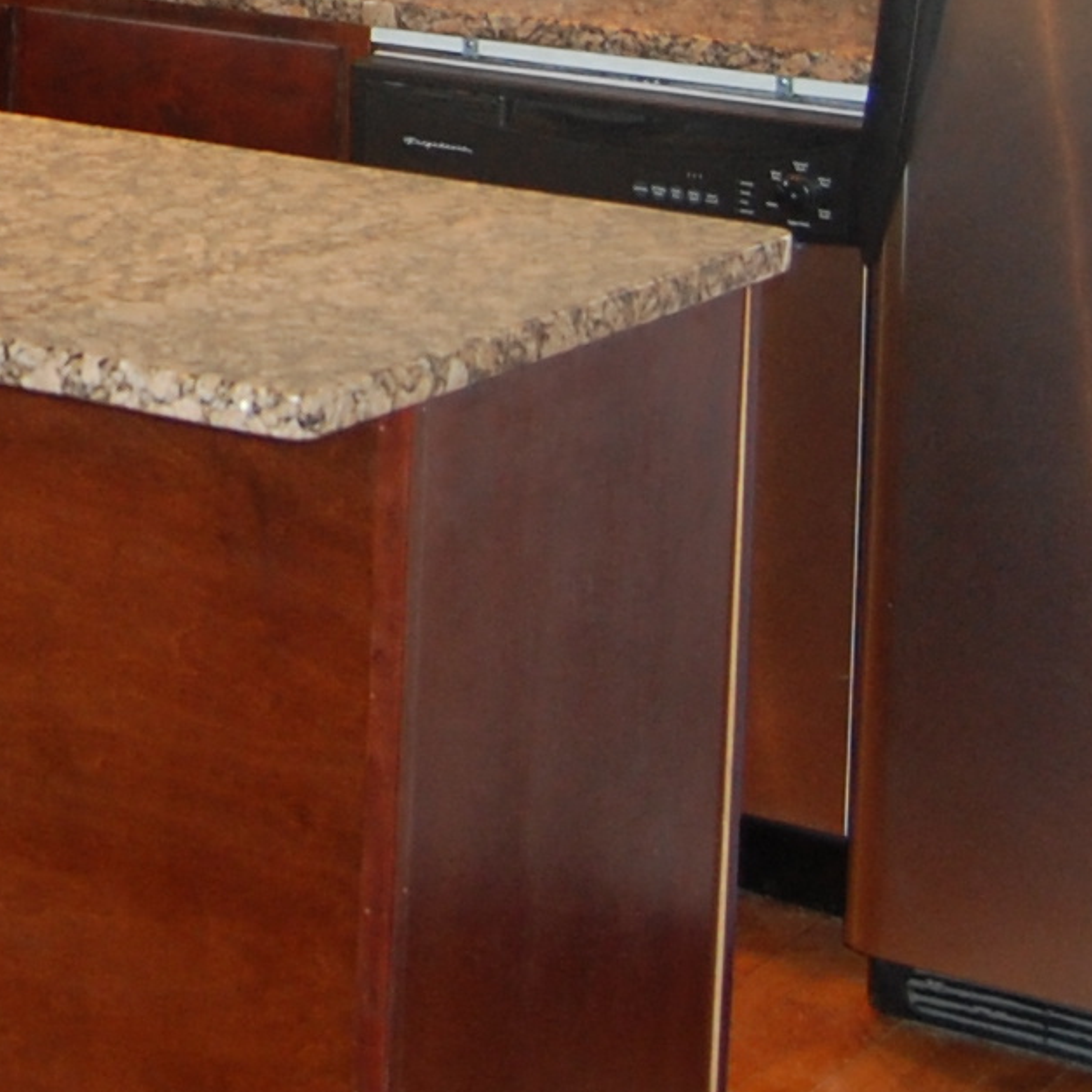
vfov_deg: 14.8
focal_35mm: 110
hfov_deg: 14.6
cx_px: -610
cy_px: -526
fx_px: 3926
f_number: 3.5
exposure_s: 1/60
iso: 400
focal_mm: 18
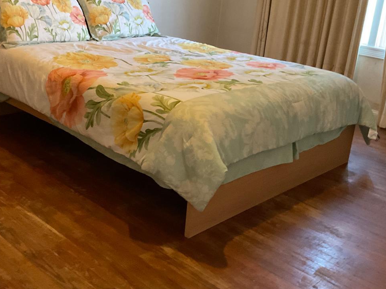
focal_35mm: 45
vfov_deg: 32.1
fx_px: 502
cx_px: 166
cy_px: 129
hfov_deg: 42.0
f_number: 1.8
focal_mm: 3
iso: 320
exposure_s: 1/30
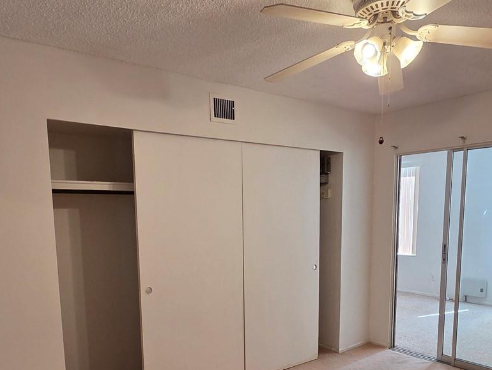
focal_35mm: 27
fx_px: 384
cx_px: 239
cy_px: 271
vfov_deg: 49.6
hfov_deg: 65.3
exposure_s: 1/60
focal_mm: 2.2
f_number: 2.2
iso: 200
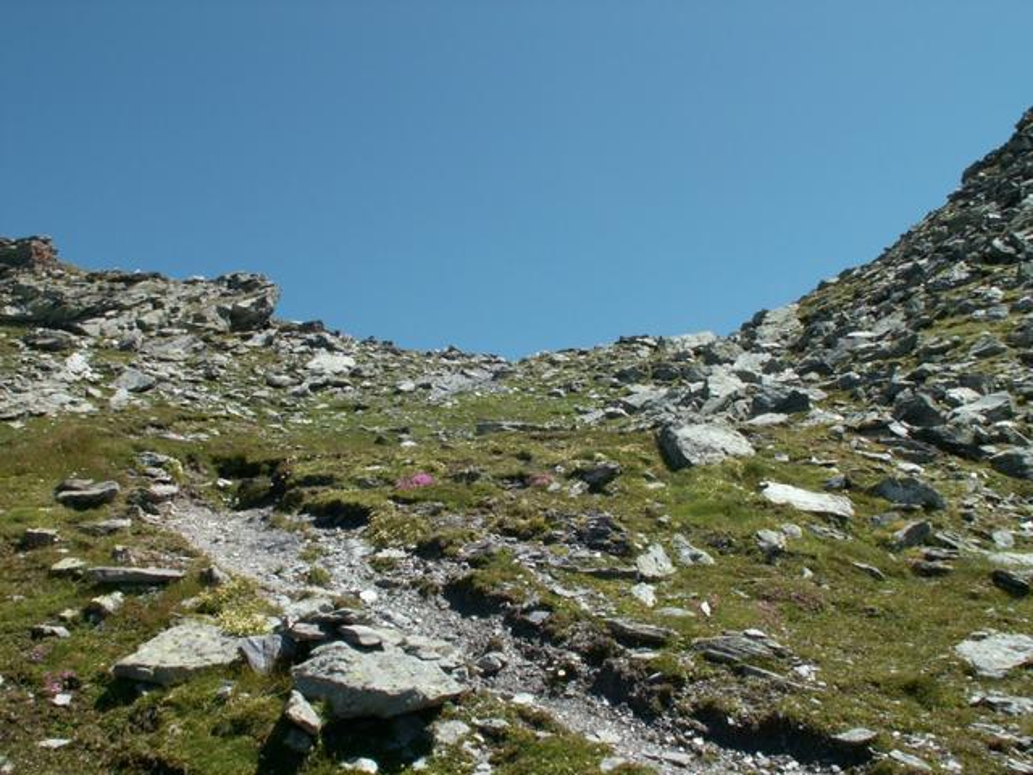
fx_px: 1044
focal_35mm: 35
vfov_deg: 40.7
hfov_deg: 52.6
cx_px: 516
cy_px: 388
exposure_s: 1/200
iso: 50
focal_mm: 5.86
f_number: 6.3
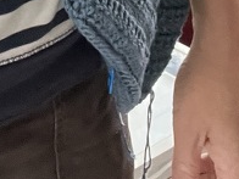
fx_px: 863
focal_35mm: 125
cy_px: -272
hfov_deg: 15.4
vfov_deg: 10.1
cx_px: -23
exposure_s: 1/60
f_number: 2.2
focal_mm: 2.71
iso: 320
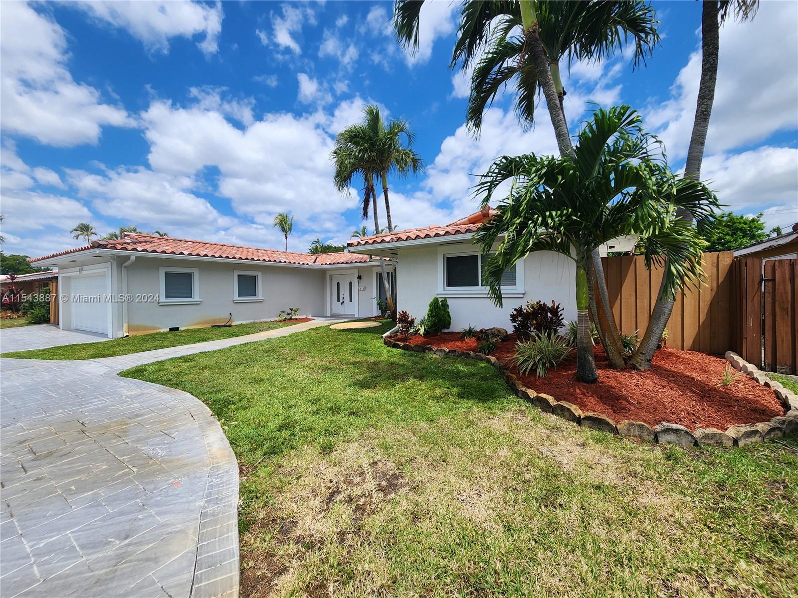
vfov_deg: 89.9
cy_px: 299
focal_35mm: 13
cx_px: 399
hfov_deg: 106.2
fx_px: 300
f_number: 2.2
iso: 50
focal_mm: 2.2
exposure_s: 1/2180
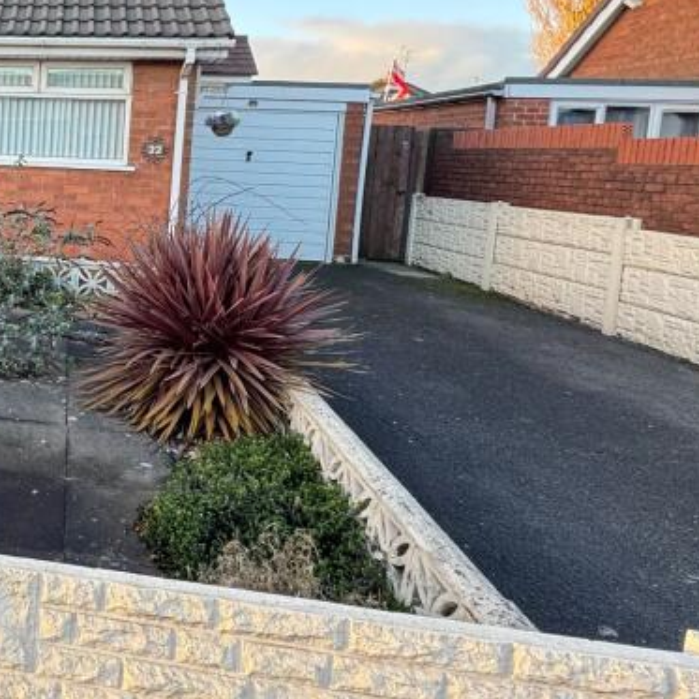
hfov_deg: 39.0
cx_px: -86
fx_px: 777
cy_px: 223
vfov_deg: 47.5
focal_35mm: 34
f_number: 2.2
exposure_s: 1/99
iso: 125
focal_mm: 2.22
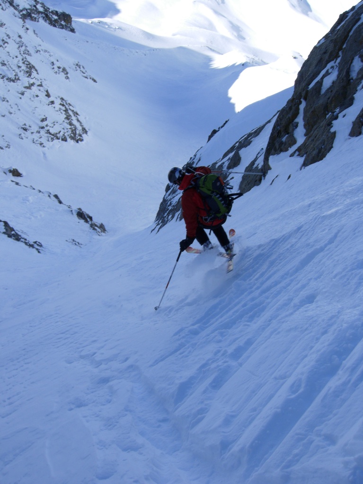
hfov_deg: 39.6
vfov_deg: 51.4
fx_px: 503
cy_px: 242
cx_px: 182
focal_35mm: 36
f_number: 5.4
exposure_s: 1/418
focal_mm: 7.5
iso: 50
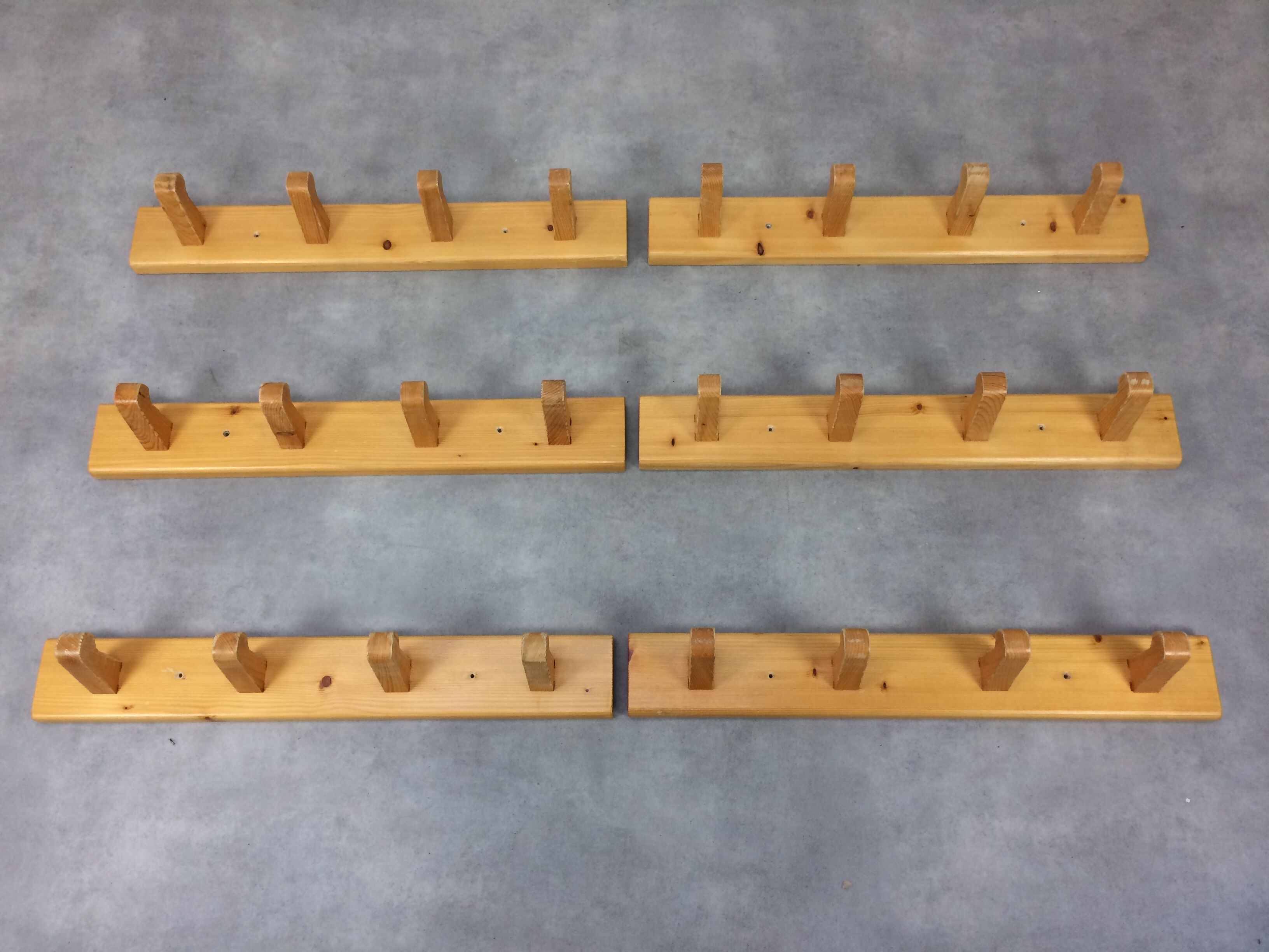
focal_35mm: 29
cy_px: 476
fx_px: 1063
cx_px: 634
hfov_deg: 61.7
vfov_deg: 48.2
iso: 50
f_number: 2.2
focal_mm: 4.15
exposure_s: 1/33
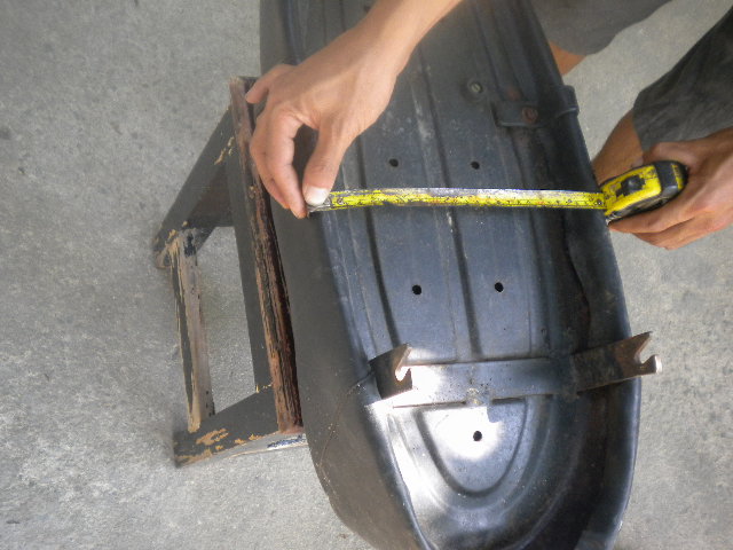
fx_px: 868
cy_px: 275
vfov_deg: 35.1
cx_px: 366
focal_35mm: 41
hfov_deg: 45.8
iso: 266
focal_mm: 7.4
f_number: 3.5
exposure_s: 1/54.8
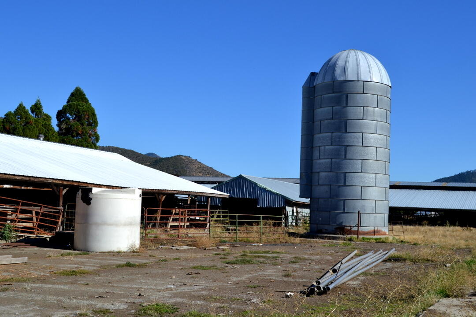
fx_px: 615
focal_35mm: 46
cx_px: 238
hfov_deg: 42.3
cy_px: 158
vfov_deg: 28.9
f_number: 9
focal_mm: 31
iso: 100
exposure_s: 1/320
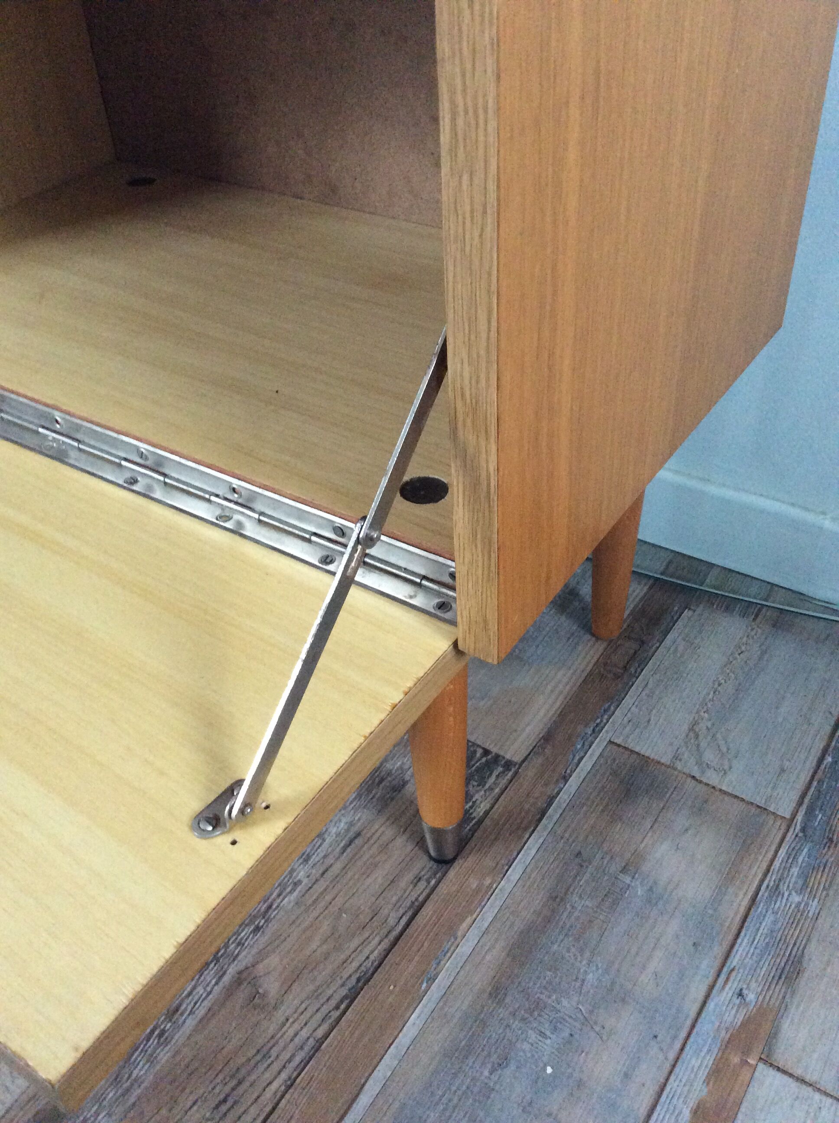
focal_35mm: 32
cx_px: 420
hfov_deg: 44.1
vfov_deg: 56.9
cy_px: 562
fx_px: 1037
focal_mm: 3.3
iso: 320
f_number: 2.4
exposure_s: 1/25
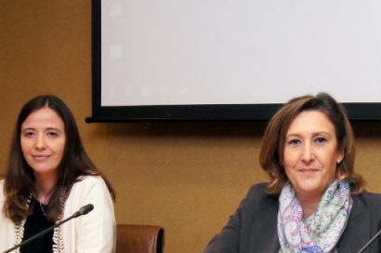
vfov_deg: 17.9
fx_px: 792
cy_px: 216
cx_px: 335
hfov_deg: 26.2
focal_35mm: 75
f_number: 13
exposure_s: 1/60
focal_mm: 20
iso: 800
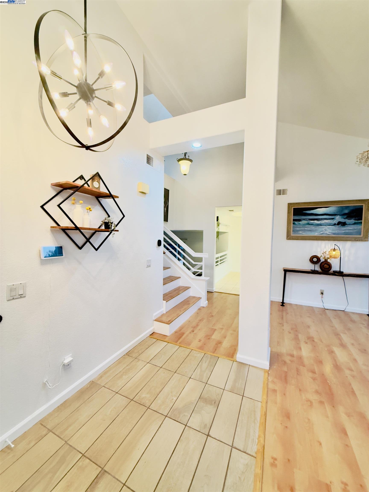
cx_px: 184
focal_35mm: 14
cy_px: 246
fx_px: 199
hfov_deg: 85.7
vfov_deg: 102.1
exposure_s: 1/60
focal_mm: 2.22
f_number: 2.2
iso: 400
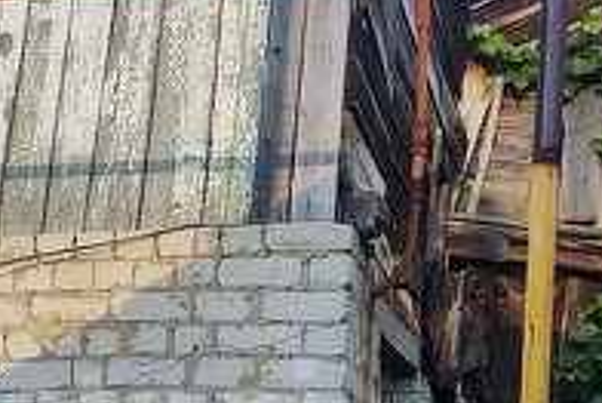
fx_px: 1422
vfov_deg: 15.8
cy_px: 409
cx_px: 160
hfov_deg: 23.7
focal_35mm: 85
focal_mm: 4.71
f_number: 1.79
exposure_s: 1/383
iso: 50
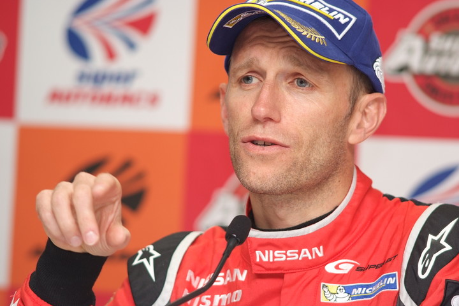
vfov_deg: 5.1
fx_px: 3442
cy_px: 153
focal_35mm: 270
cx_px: 230
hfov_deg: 7.6
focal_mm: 180
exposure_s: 1/250
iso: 400
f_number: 2.8
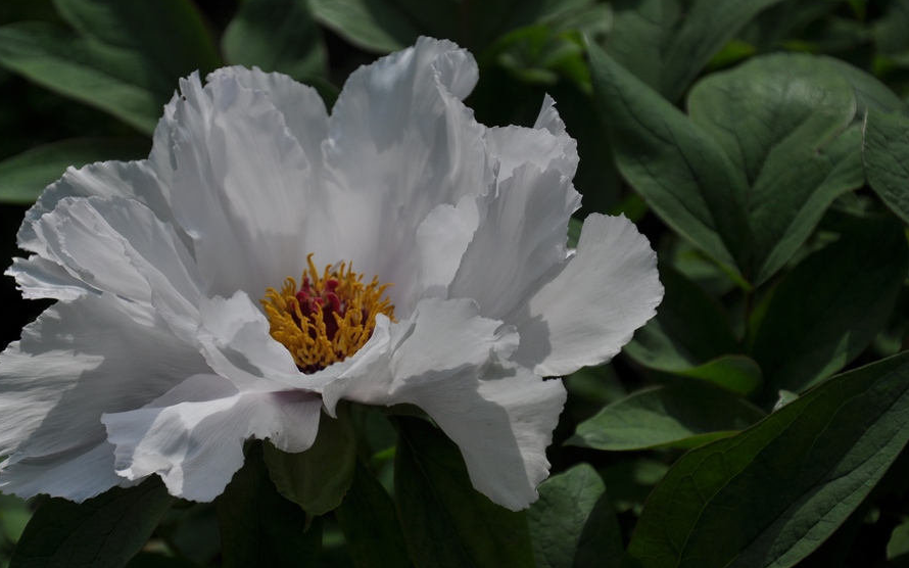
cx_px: 387
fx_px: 3047
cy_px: 312
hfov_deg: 17.0
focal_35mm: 123
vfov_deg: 10.6
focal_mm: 70
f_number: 5.3
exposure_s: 1/4000
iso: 200
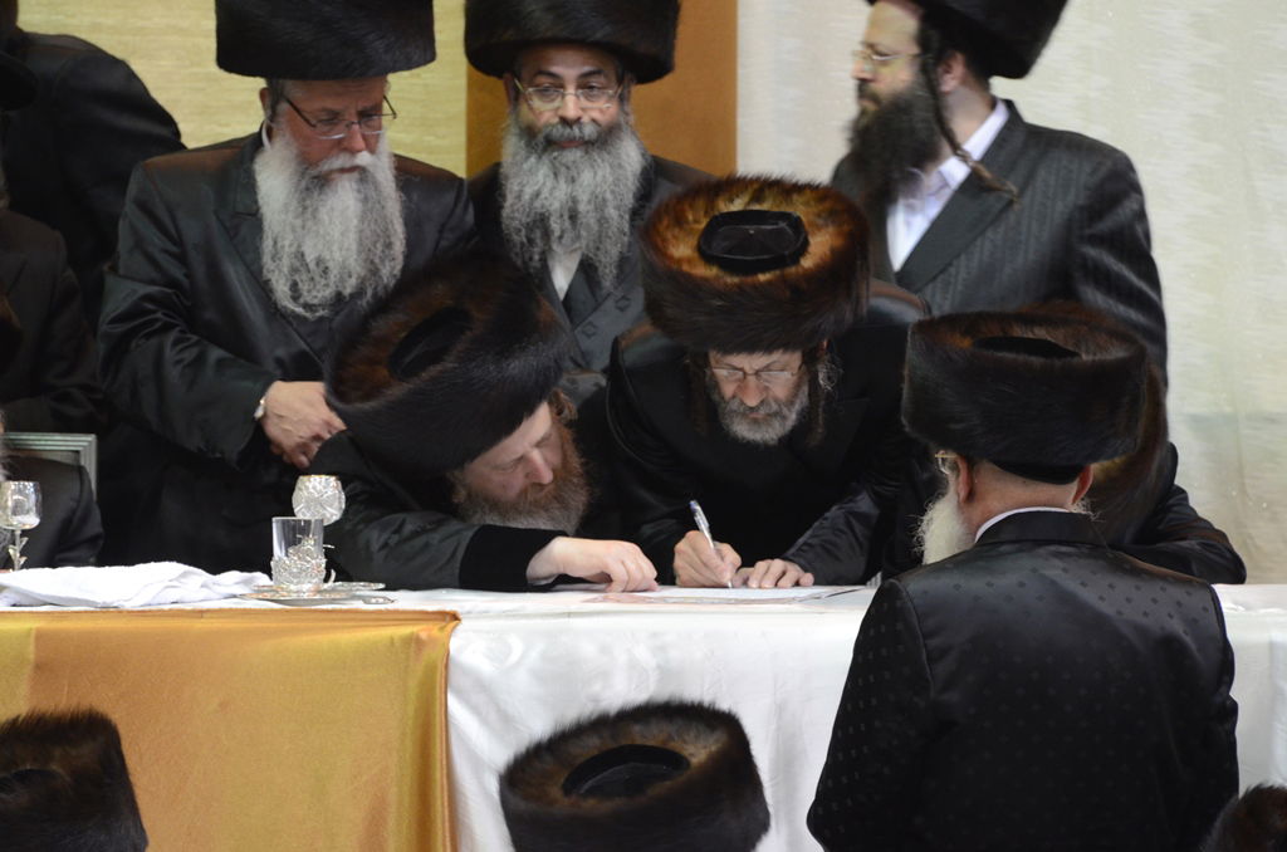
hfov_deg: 6.0
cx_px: 644
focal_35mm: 345
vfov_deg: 4.0
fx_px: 12307
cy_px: 426
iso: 1600
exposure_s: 1/25
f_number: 5.3
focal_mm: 230
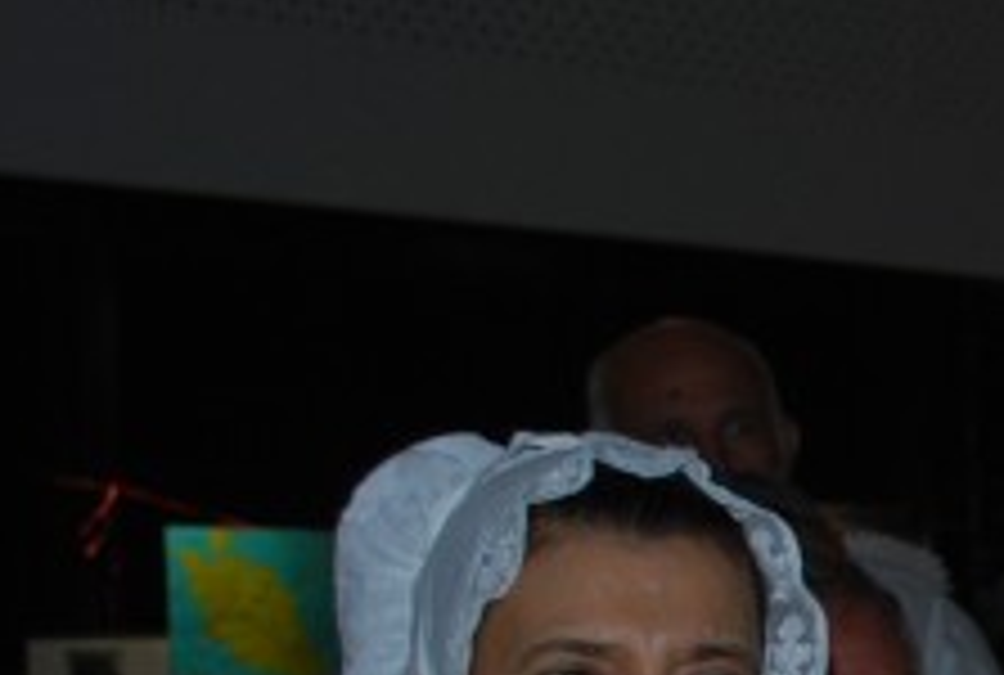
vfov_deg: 8.5
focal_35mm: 156
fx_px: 4362
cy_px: 1197
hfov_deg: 11.8
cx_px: 1956
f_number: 4.5
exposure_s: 1/60
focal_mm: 26
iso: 200
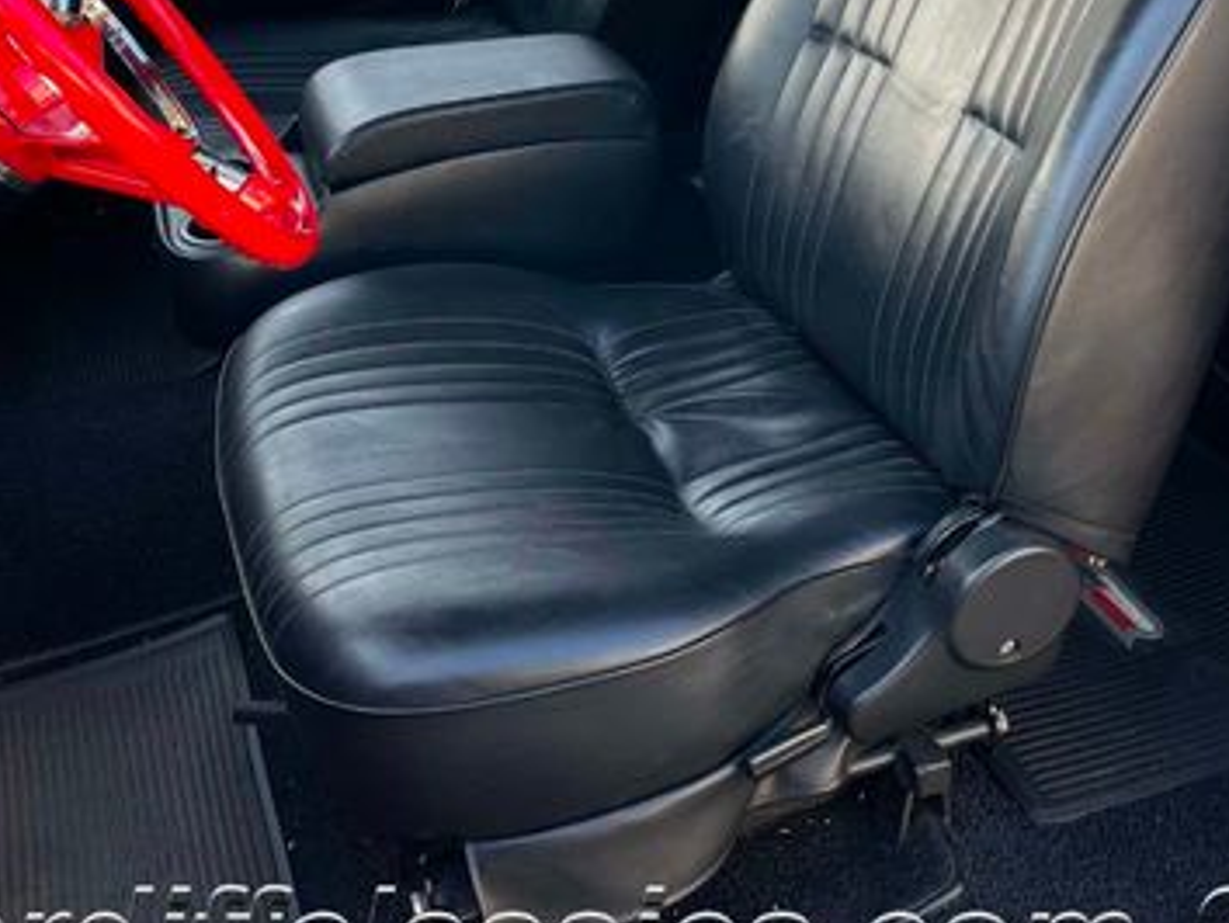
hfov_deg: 40.2
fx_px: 1670
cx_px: 496
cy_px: 187
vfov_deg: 30.2
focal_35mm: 47
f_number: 1.6
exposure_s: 1/121
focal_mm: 4.2
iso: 32
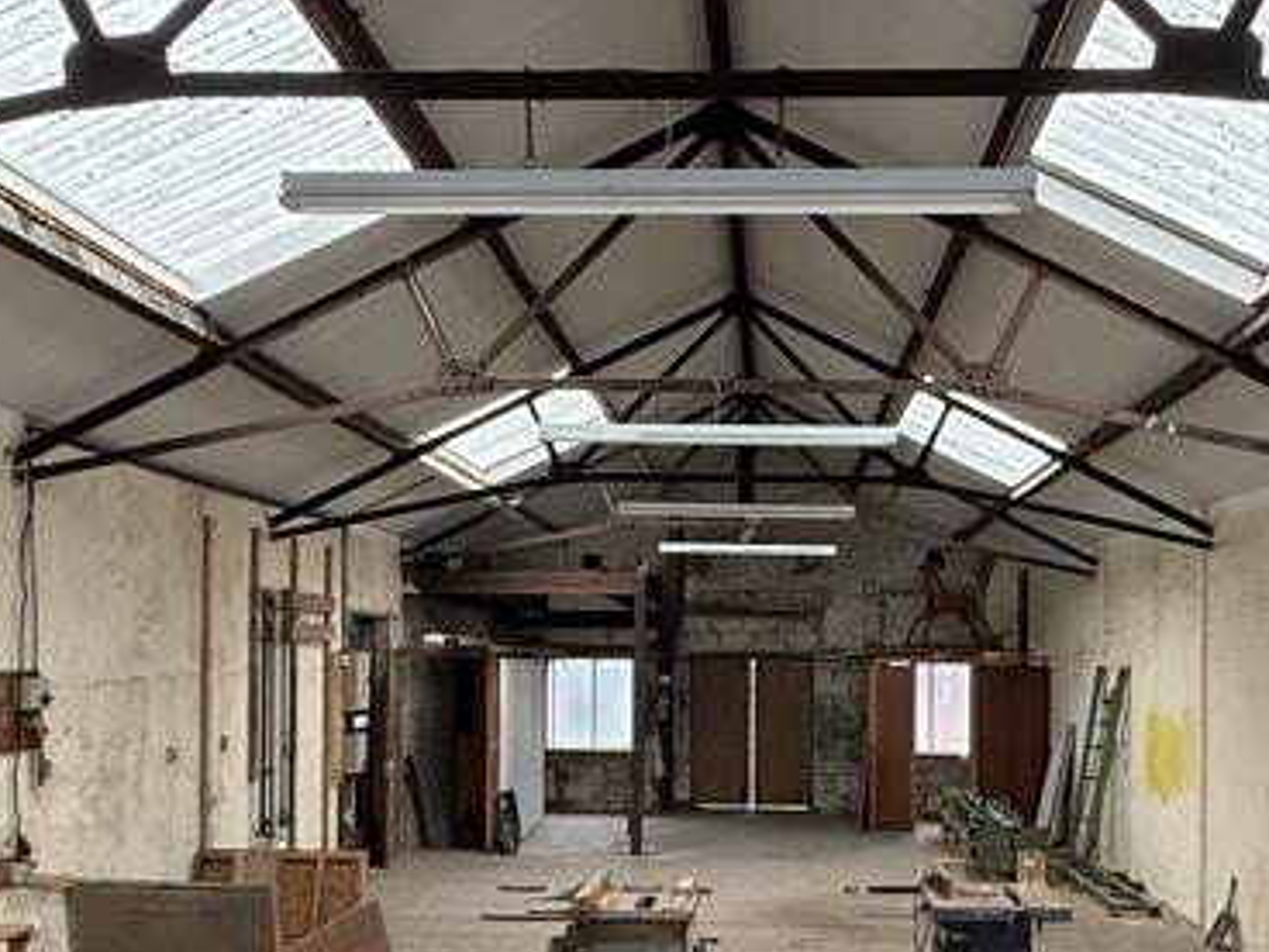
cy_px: 648
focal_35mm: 39
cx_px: 717
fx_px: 1430
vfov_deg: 36.4
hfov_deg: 47.7
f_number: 2.2
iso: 125
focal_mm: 2.22
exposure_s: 1/99
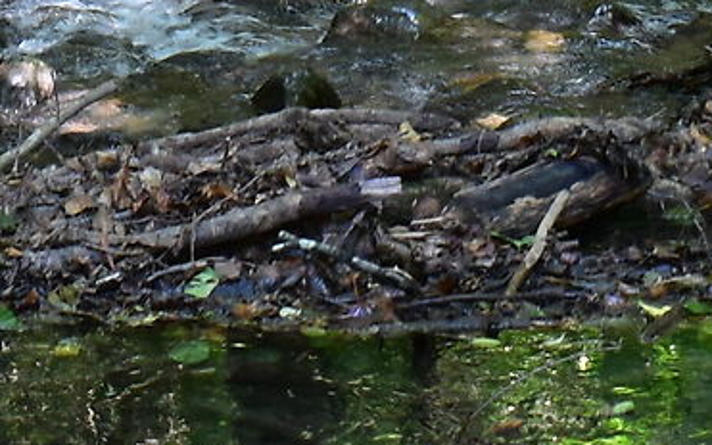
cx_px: 123
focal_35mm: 277
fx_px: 5376
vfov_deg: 4.6
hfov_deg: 7.6
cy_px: -754
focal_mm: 28
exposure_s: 1/15
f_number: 6.3
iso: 450
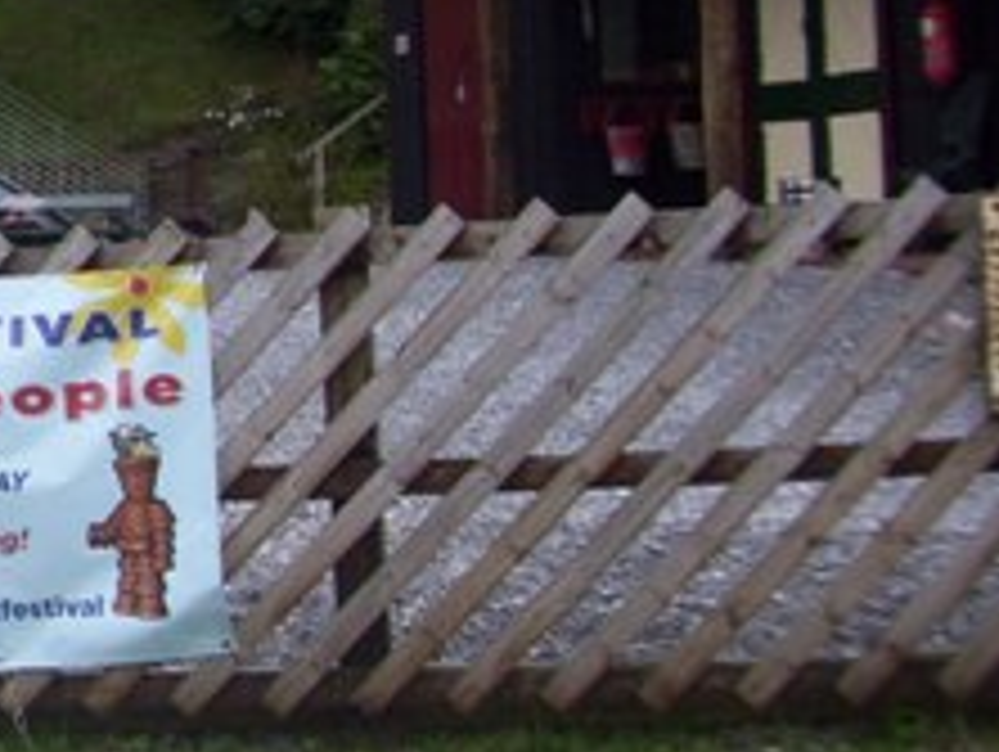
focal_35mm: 98
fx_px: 2831
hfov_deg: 18.3
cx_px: -400
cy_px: 14
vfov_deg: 14.9
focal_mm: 5.7
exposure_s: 1/500
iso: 80
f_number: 2.9
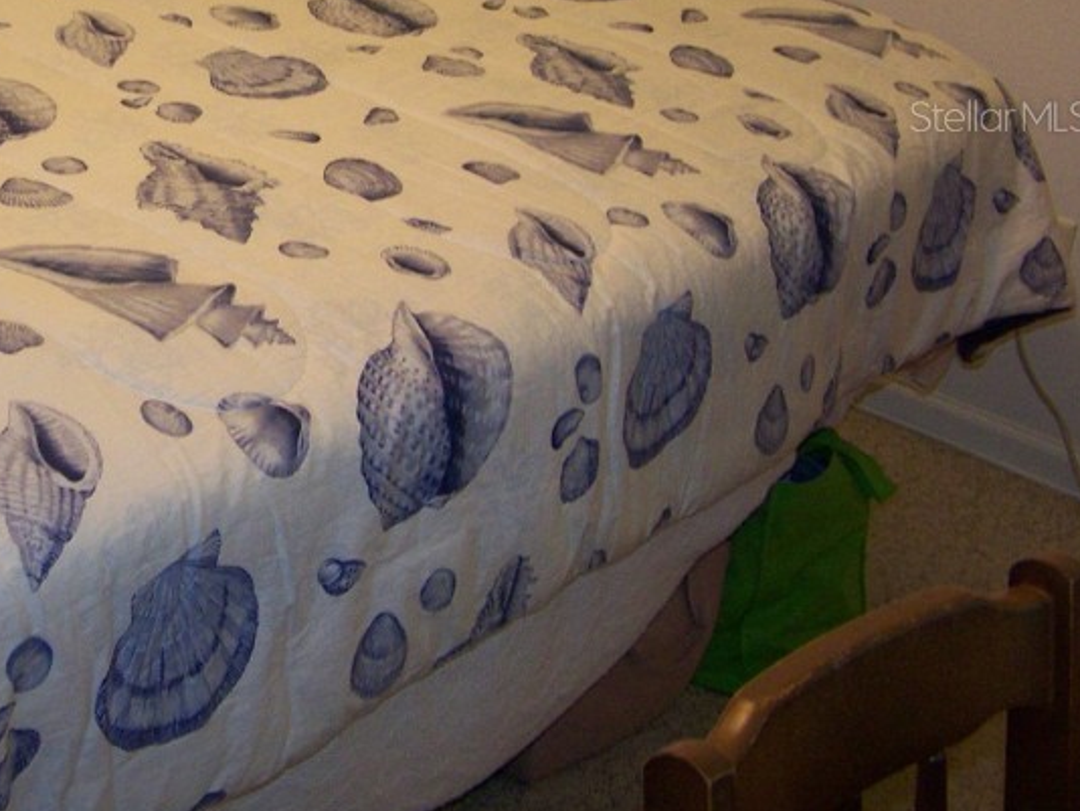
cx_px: 65
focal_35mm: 69
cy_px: 115
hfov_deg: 27.0
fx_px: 2154
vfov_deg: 21.0
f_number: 2.8
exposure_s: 1/30
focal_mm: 5.85
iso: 160
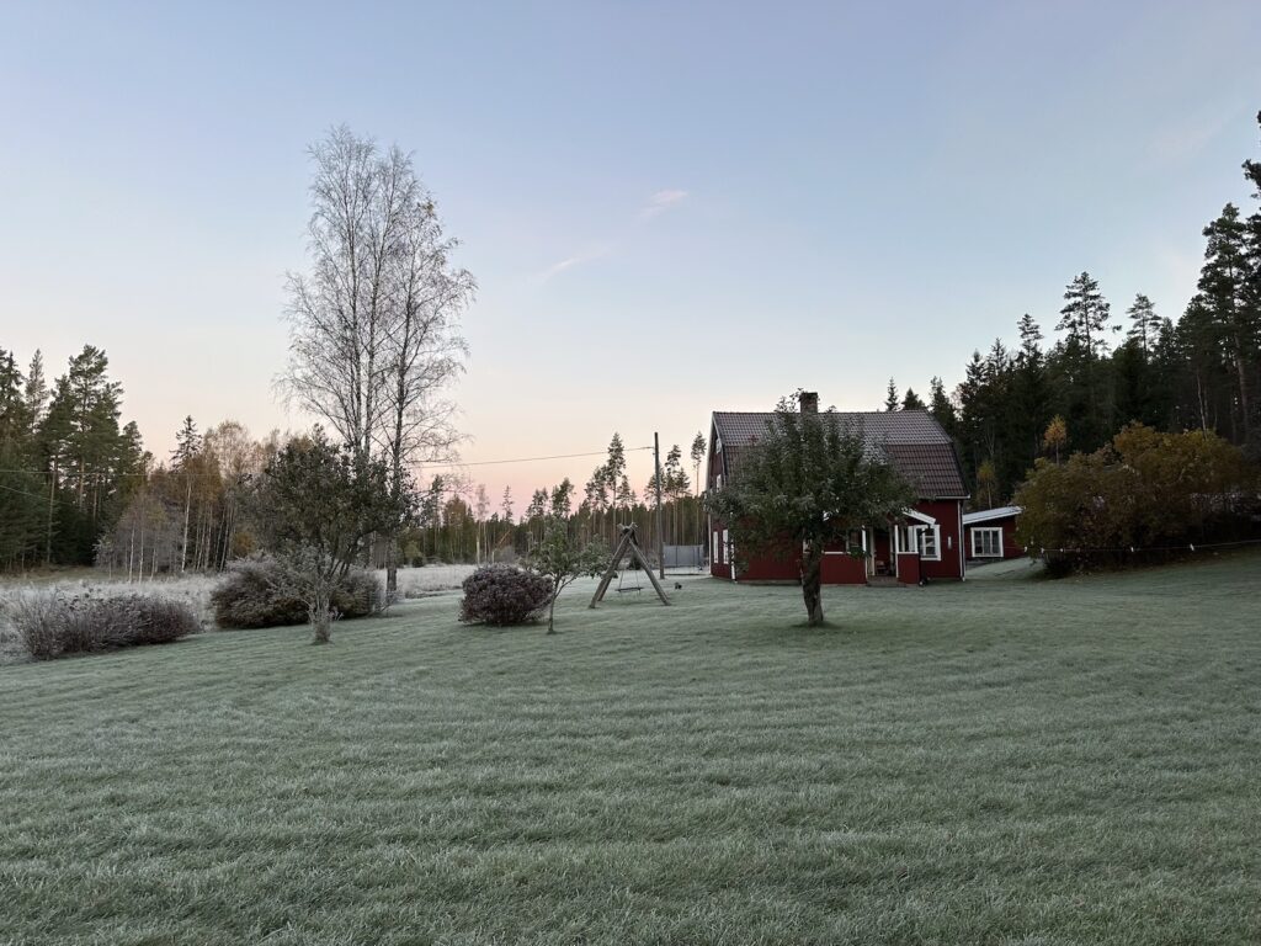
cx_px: 630
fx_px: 874
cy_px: 473
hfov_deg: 71.6
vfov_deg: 56.8
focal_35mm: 24
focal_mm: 6.86
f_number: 1.78
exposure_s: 1/121
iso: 125
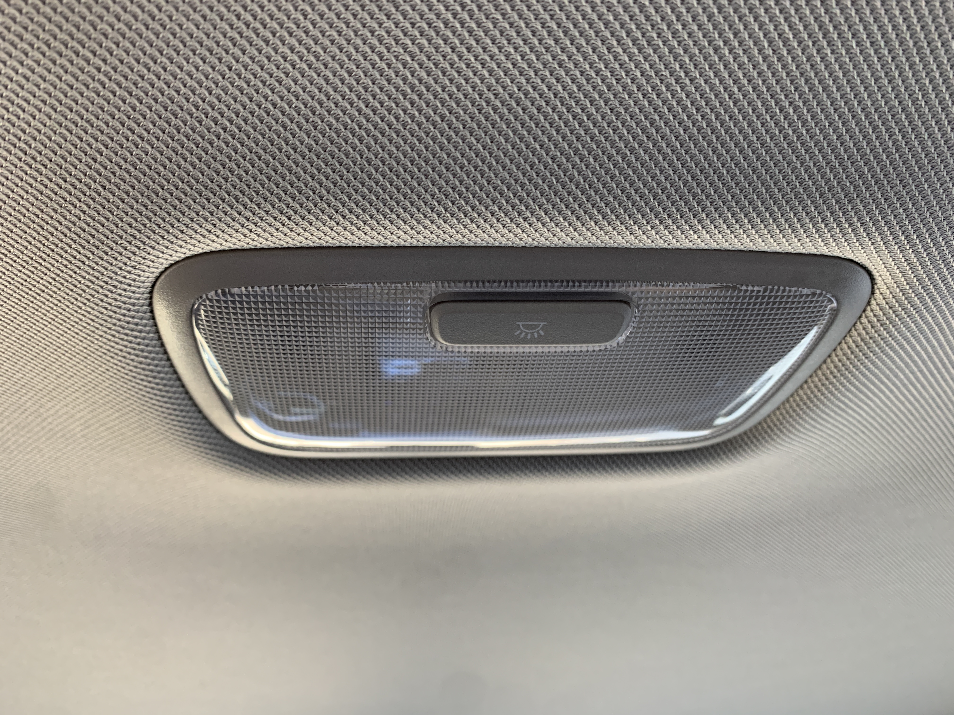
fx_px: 717
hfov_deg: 67.3
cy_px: 358
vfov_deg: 53.1
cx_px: 477
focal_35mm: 26
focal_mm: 4.25
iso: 125
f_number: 1.8
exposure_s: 1/60
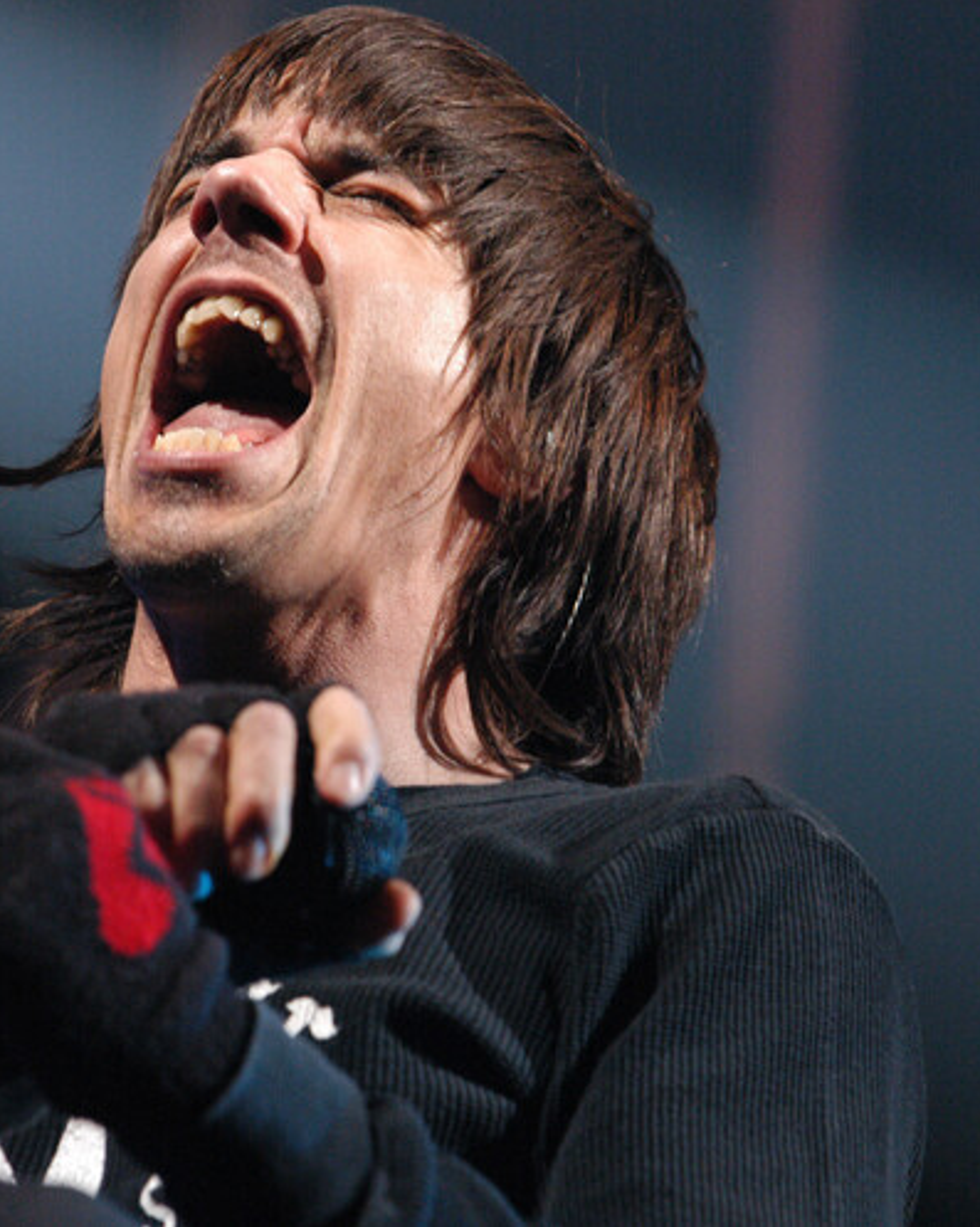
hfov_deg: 4.2
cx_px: 227
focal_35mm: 372
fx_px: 13489
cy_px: 614
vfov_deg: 5.2
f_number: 5
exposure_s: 1/160
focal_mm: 175
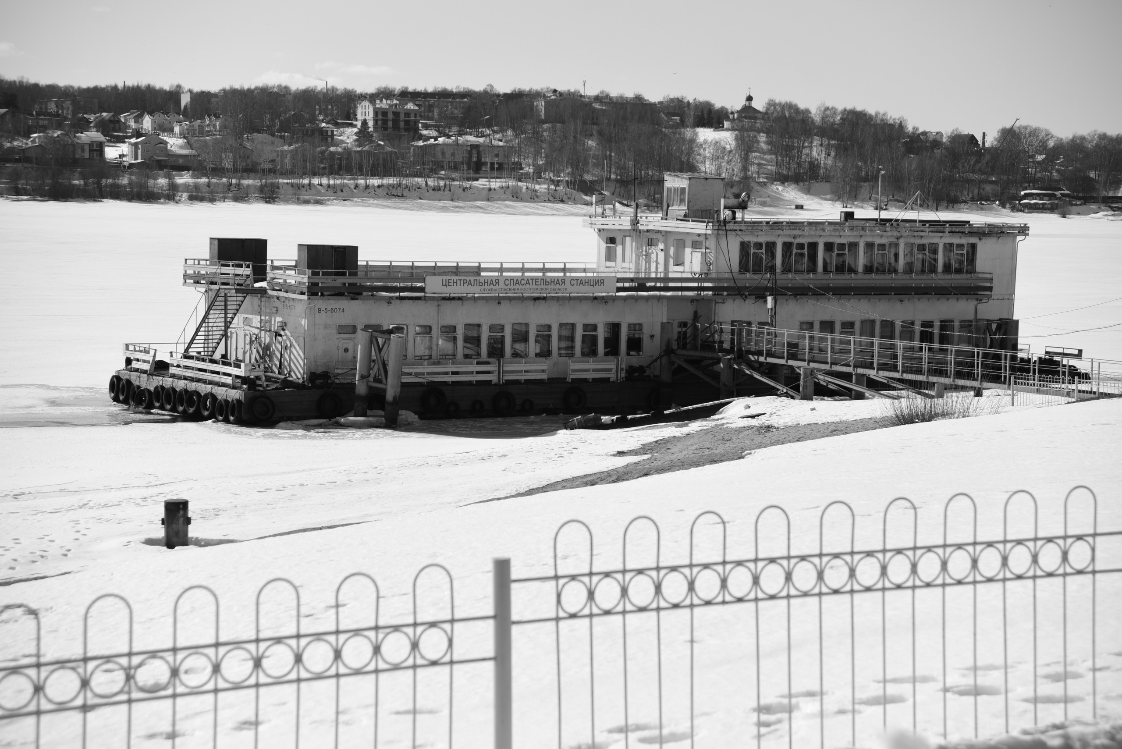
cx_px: 561
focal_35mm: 80
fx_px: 2494
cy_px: 374
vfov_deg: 17.1
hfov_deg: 25.4
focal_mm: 80
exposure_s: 1/2000
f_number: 4
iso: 125
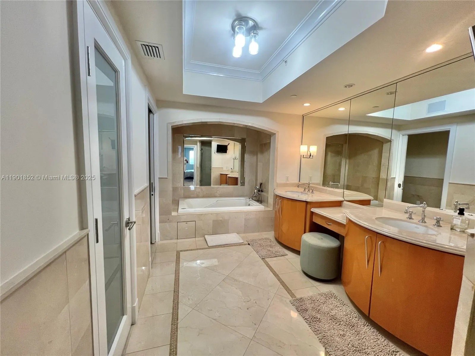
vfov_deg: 89.9
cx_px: 238
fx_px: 178
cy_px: 178
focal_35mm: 13
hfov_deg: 106.2
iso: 160
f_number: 1.8
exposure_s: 1/120
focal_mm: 1.57
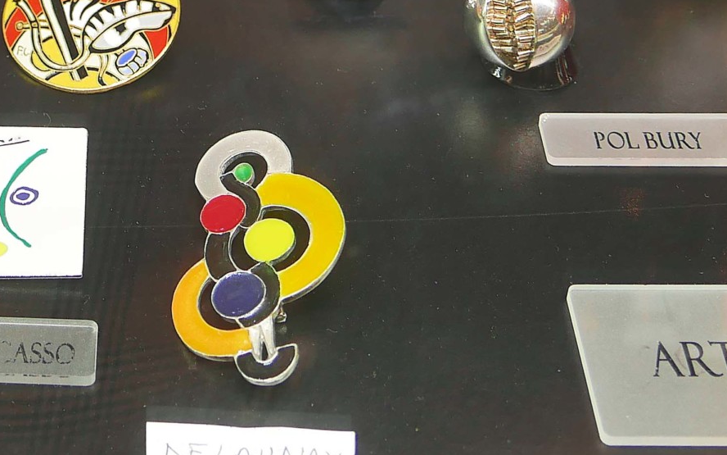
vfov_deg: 13.0
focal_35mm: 97
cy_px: -153
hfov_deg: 20.8
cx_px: 10
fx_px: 1922
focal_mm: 14.9
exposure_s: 1/125
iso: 200
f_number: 2.8
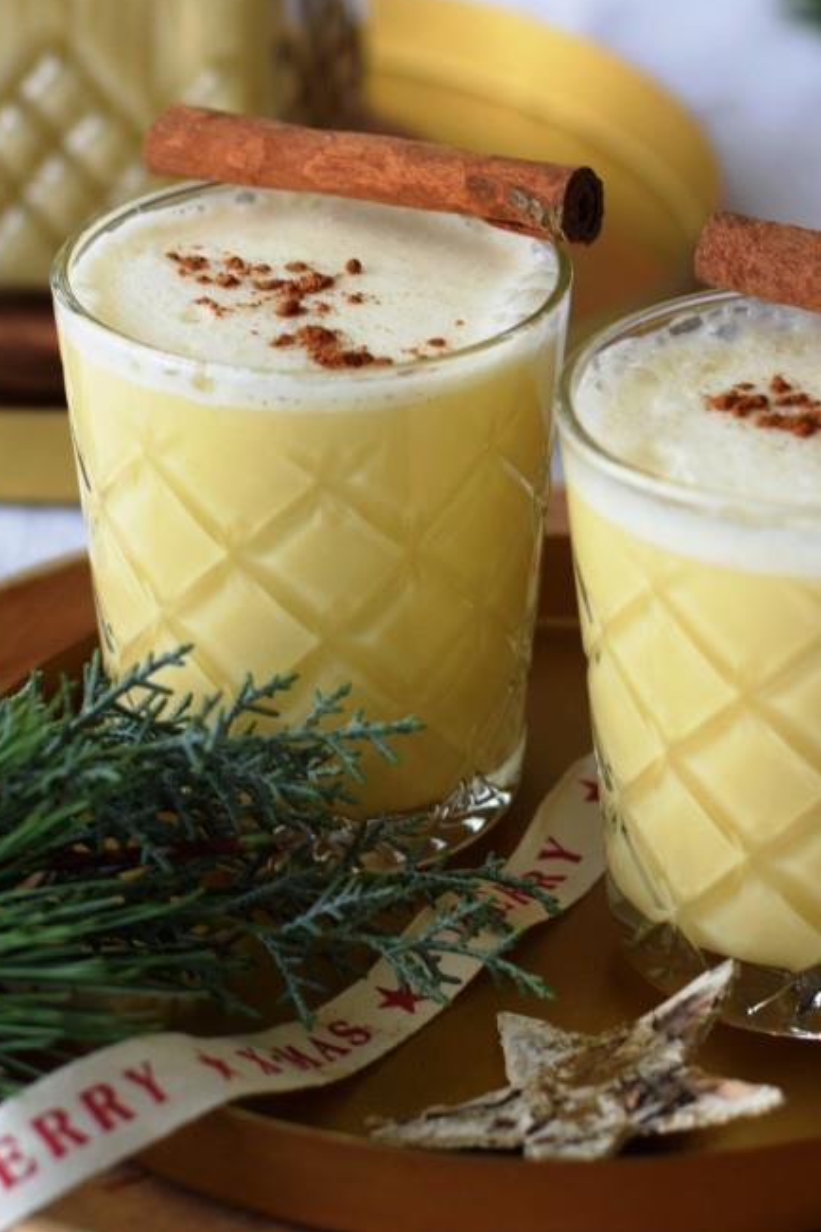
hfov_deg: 11.6
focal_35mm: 118
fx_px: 4036
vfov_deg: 17.2
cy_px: 290
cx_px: 408
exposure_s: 1/50
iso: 100
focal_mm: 50
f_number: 3.5
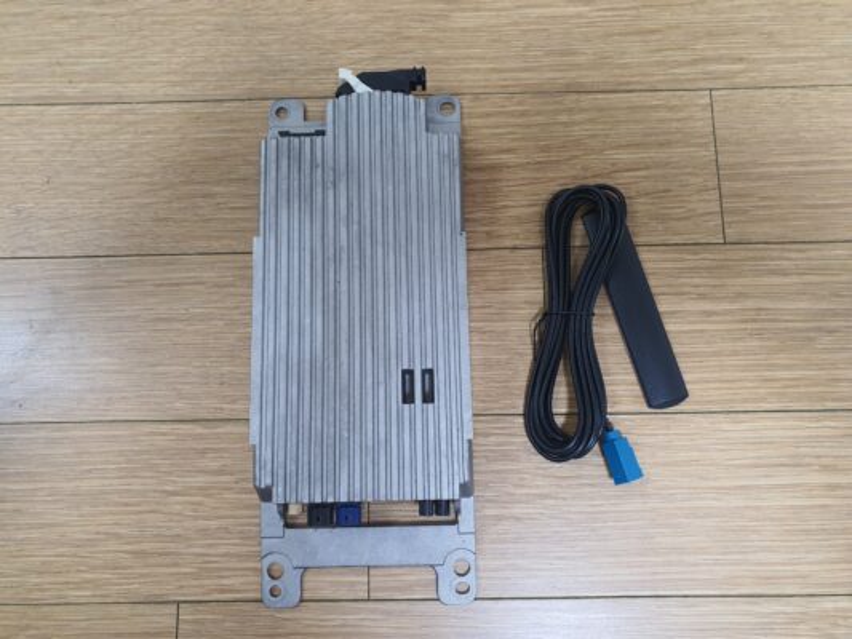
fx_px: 640
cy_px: 320
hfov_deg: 67.3
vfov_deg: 53.1
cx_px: 426
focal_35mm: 26
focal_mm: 4.3
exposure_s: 1/40
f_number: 2.4
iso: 250
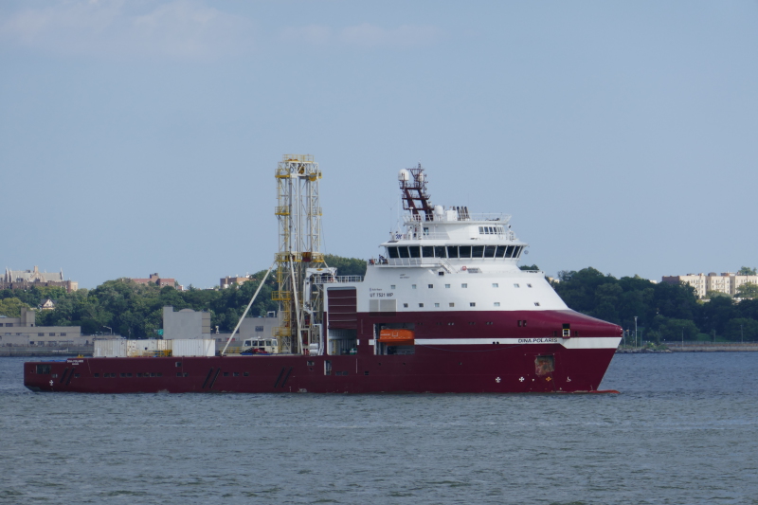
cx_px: 379
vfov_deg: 5.5
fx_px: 5262
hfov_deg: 8.2
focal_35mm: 250
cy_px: 252
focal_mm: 91
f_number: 5.9
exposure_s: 1/640
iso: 125
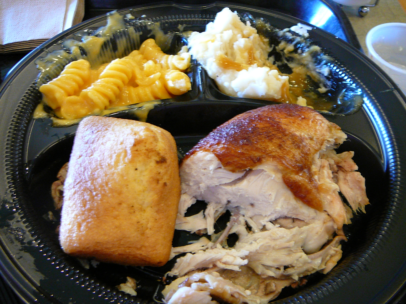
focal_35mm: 35
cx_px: 203
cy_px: 152
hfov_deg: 52.6
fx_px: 411
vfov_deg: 40.7
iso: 200
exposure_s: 1/10
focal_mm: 5.2
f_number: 2.8
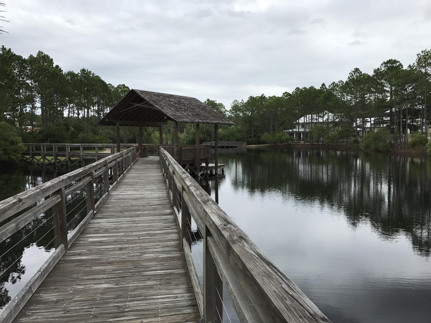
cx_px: 216
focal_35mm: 28
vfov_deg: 49.7
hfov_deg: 63.4
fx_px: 349
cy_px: 162
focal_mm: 3.99
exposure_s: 1/2740
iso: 20
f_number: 1.8
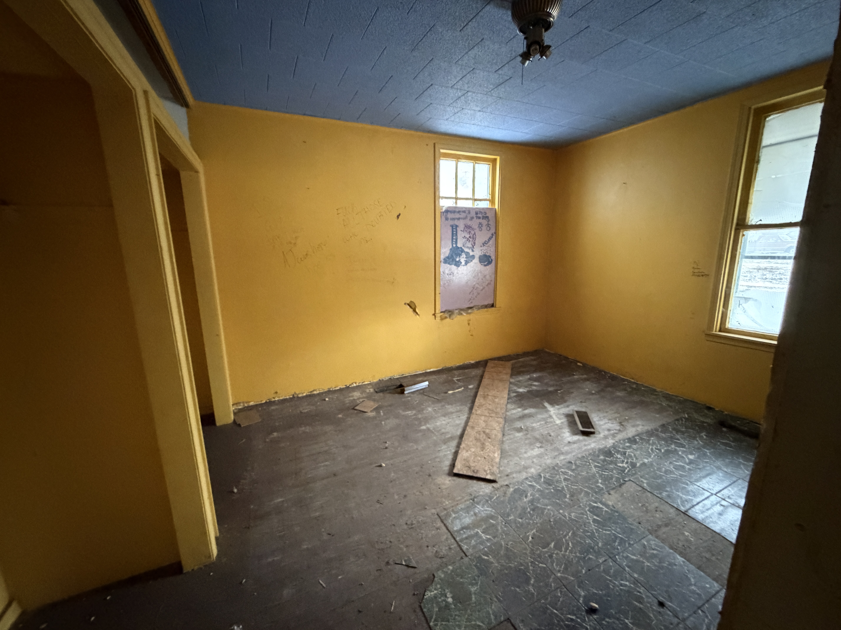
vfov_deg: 85.7
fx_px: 340
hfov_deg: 102.1
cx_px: 420
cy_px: 315
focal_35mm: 14
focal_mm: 2.22
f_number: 2.2
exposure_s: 1/41
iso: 1250
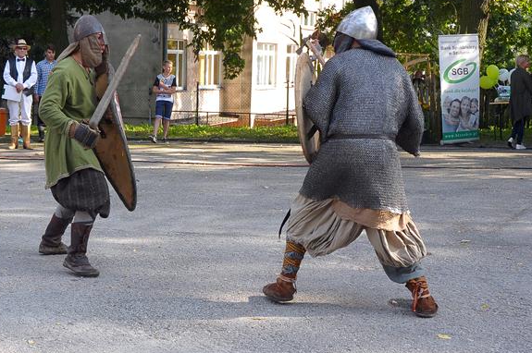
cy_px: 144
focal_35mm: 69
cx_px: 202
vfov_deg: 19.7
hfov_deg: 29.3
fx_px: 1015
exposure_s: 1/250
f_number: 8
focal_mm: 31
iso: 640
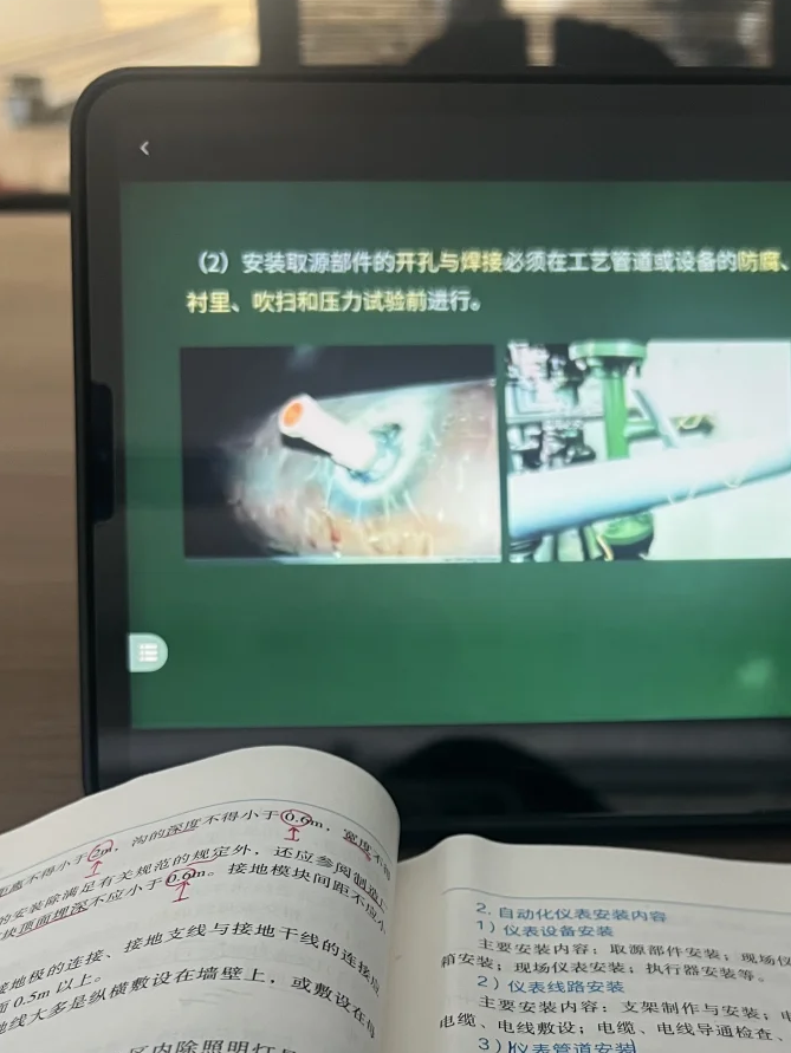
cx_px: 558
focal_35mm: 42
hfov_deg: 33.9
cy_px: 843
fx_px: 1279
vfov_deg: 42.7
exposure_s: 1/81
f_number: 1.5
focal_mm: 5.7
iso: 125
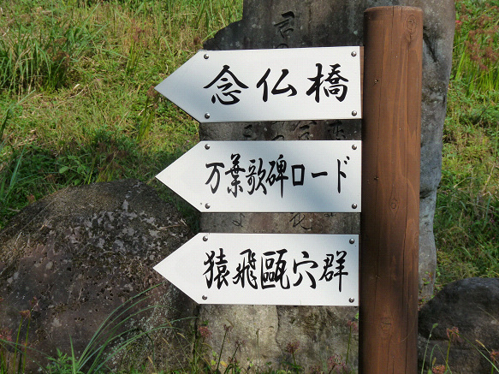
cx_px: 250
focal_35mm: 78
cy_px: 187
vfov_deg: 18.9
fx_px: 1124
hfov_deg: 25.0
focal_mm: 13.8
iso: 160
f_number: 5.6
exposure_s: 1/400
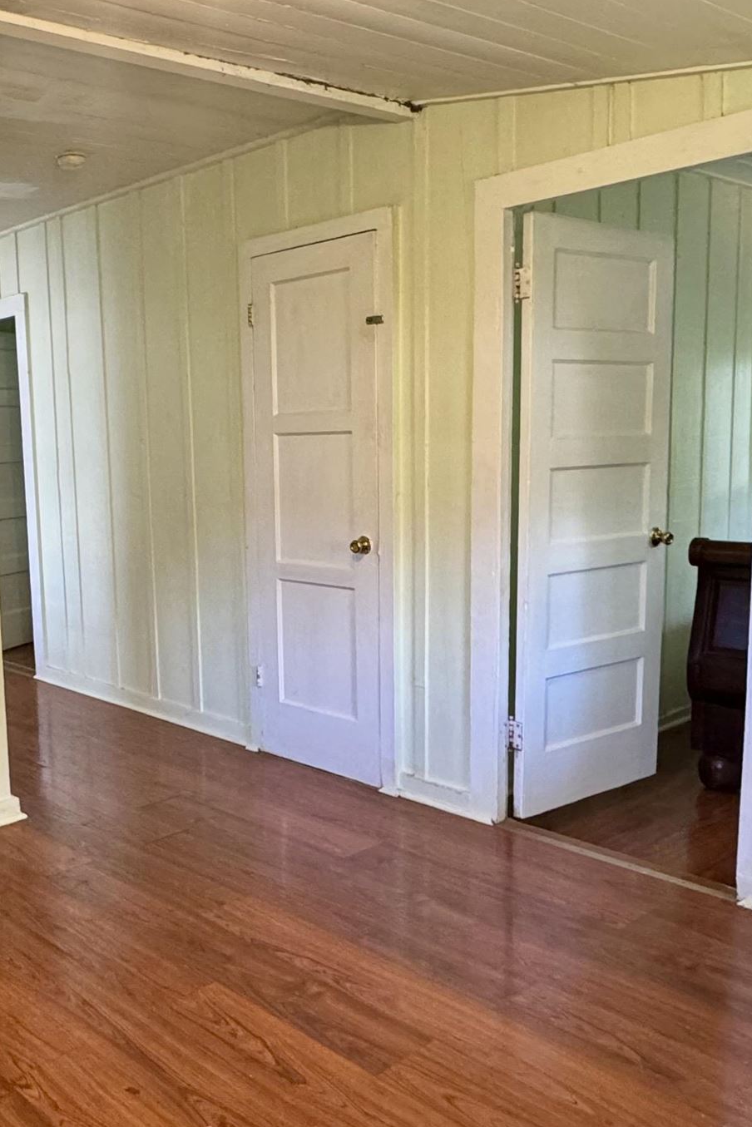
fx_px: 1033
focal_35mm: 33
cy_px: 563
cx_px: 146
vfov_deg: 57.2
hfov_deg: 38.4
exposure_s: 1/60
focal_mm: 2.22
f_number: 2.2
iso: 320
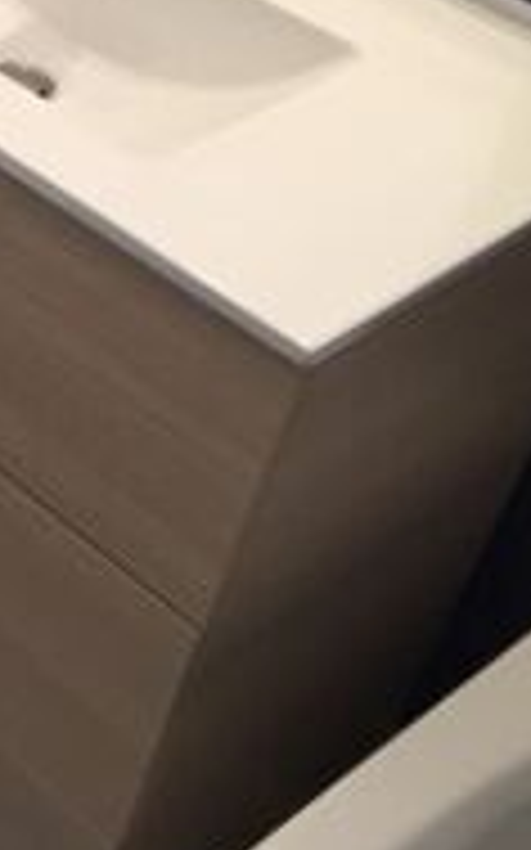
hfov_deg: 14.2
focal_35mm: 78
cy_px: 130
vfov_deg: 25.9
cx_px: -513
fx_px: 1807
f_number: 2.2
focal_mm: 4.15
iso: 50
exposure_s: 1/33
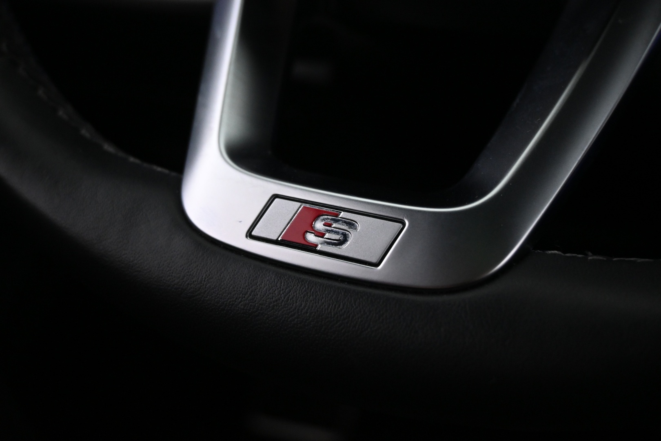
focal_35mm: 37
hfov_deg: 52.2
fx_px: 675
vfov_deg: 36.2
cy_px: 220
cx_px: 330
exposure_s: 1/40
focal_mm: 24.5
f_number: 4.2
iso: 2500
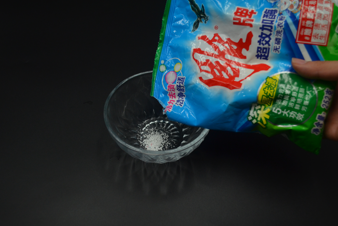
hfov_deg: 48.5
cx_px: 168
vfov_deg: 33.4
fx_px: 376
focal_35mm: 40
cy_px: 117
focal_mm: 24
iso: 720
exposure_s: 1/1000
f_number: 4
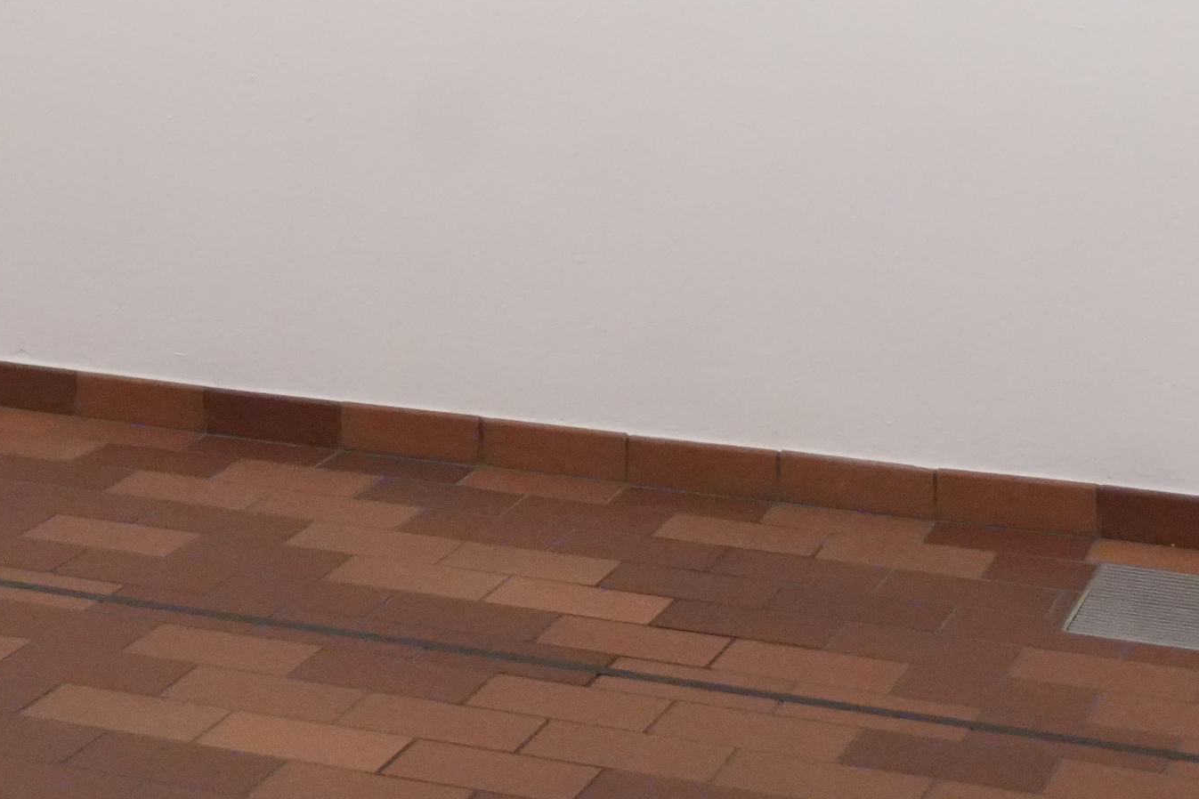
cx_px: 537
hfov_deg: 22.1
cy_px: -361
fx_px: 3064
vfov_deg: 14.0
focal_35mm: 92
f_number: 4
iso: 12800
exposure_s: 1/320
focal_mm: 29
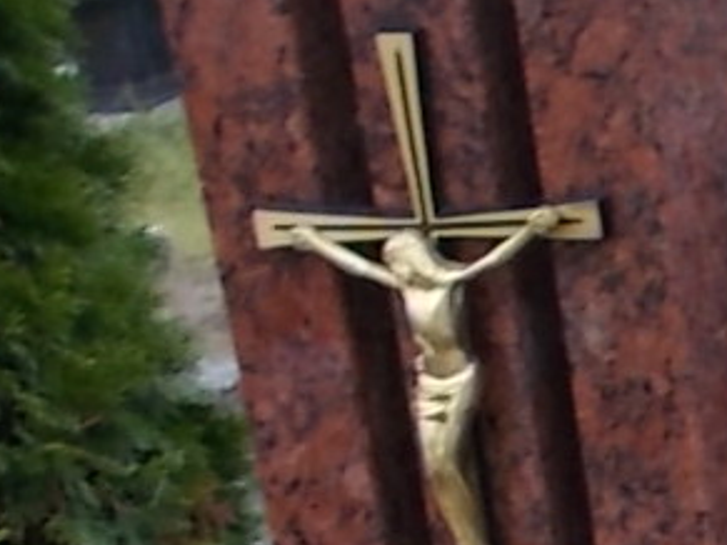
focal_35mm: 143
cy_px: 610
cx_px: 1324
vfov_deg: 10.2
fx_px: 3002
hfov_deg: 12.6
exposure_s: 1/50
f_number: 3.2
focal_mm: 4.6
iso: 80
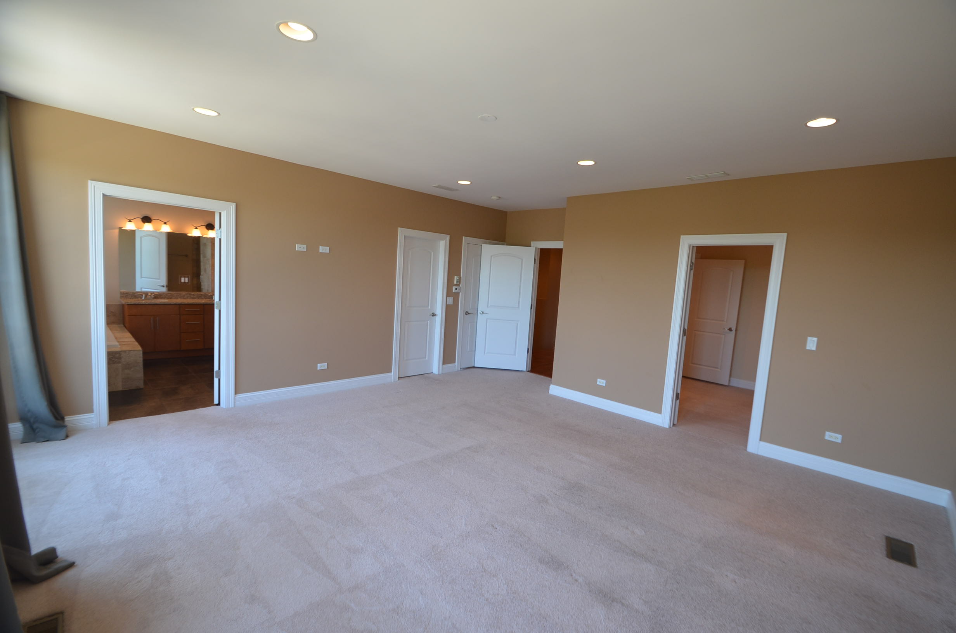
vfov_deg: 77.1
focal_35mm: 15
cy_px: 316
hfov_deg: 100.5
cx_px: 478
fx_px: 398
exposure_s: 1/80
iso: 400
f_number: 4.5
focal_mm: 10
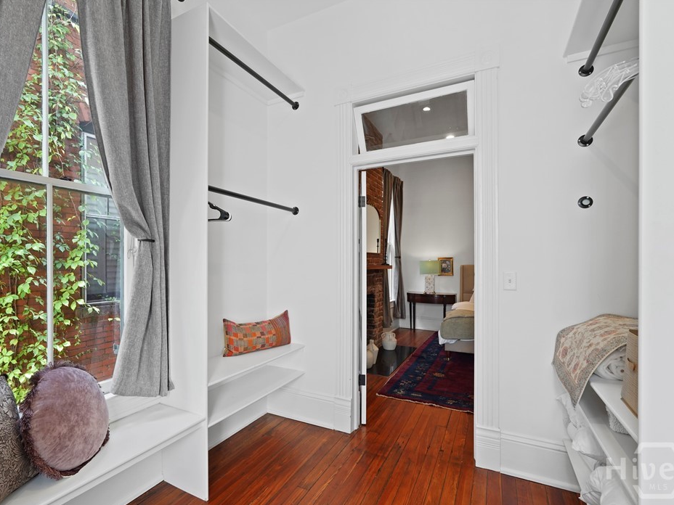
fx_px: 361
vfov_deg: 69.9
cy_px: 260
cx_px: 306
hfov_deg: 85.8
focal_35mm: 19
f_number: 9
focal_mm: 16.5
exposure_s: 1/5
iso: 320
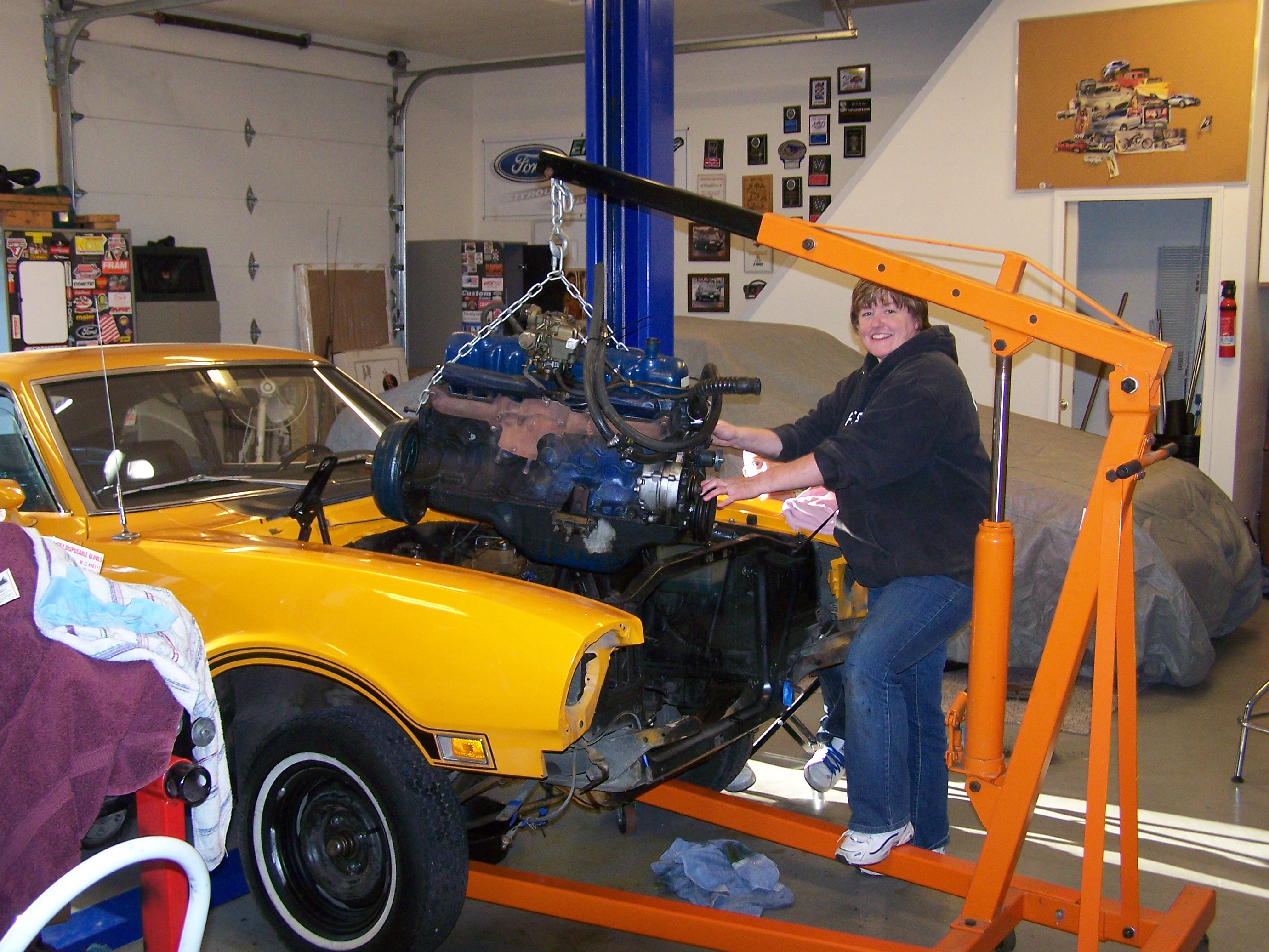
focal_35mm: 39
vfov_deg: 36.8
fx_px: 1430
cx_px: 649
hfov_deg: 47.9
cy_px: 481
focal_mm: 6.3
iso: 160
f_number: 2.8
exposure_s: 1/60
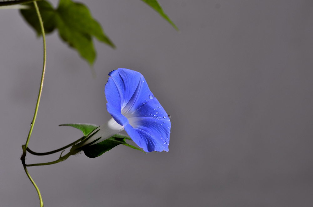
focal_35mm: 135
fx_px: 1171
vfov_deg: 10.1
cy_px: 104
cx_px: 156
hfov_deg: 15.2
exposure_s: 1/1.6
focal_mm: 90
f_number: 8
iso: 100
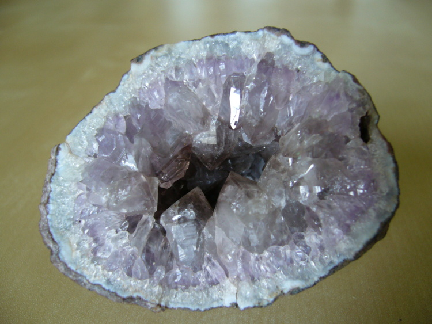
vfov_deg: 40.7
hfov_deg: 52.6
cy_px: 162
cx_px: 216
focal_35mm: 35
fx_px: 437
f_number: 2.8
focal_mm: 5.8
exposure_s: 1/25
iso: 100
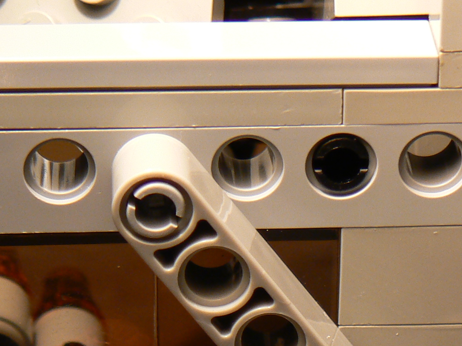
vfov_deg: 6.8
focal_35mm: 216
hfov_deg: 9.1
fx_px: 2883
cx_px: 126
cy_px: 422
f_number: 3.2
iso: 100
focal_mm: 13.7
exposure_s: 1/30
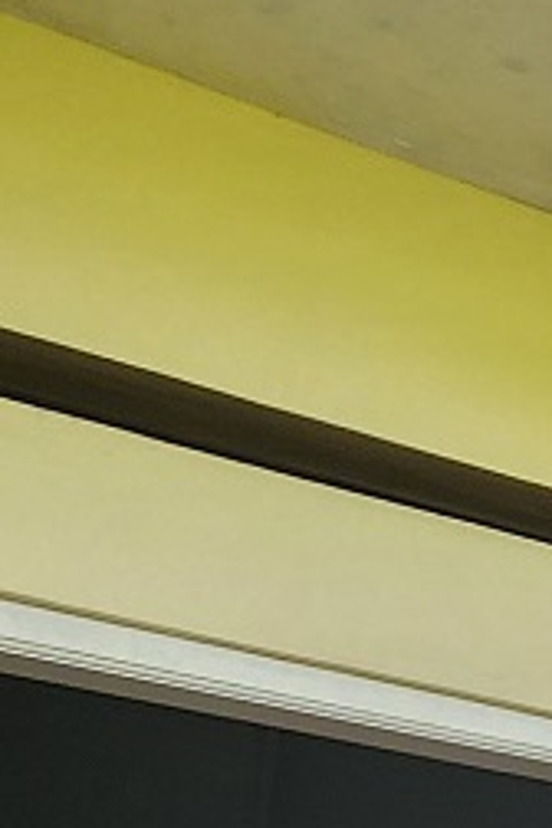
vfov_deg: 21.0
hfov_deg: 10.5
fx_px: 1725
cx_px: 1774
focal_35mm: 75
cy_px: 1370
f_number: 2.2
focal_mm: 2.2
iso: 64
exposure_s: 1/50
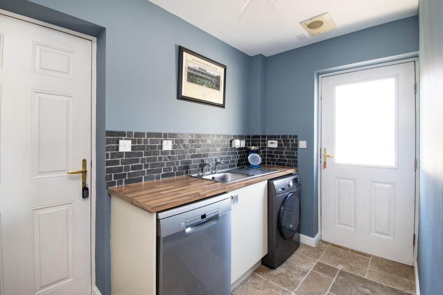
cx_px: 222
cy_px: 148
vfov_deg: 77.3
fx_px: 185
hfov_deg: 100.4
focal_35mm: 15
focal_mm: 10
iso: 320
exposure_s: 1/3
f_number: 9
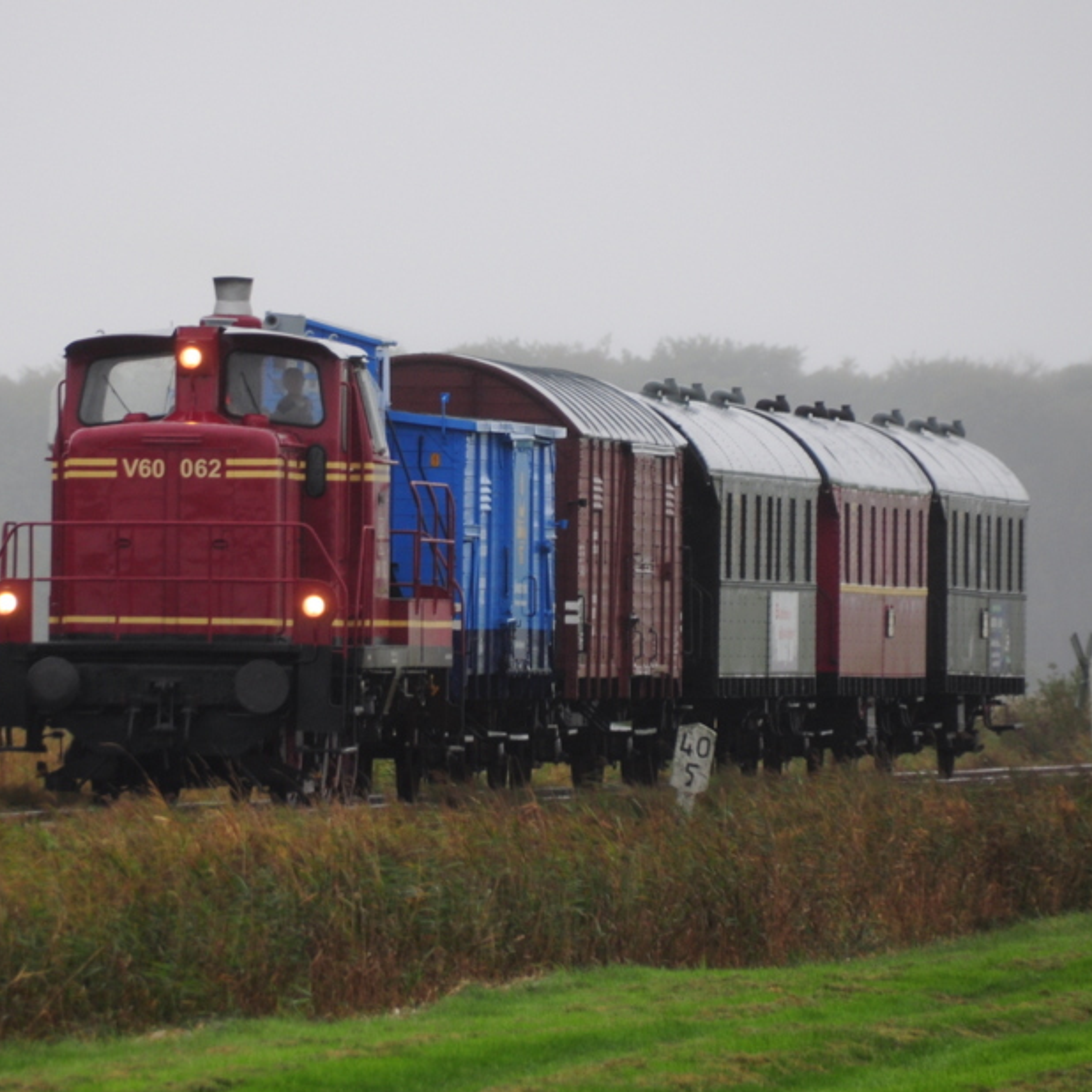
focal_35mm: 527
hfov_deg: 3.3
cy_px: 500
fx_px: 18809
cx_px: 573
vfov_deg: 3.3
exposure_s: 1/40
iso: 200
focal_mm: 250
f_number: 6.3
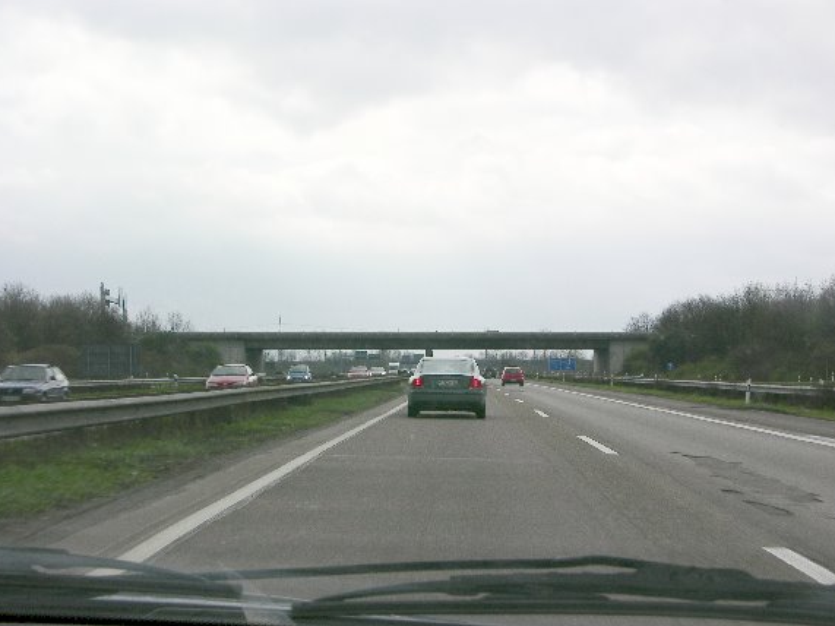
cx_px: 420
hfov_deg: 27.0
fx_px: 1736
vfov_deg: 20.4
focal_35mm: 72
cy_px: 317
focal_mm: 17.8
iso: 50
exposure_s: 1/160
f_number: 7.4
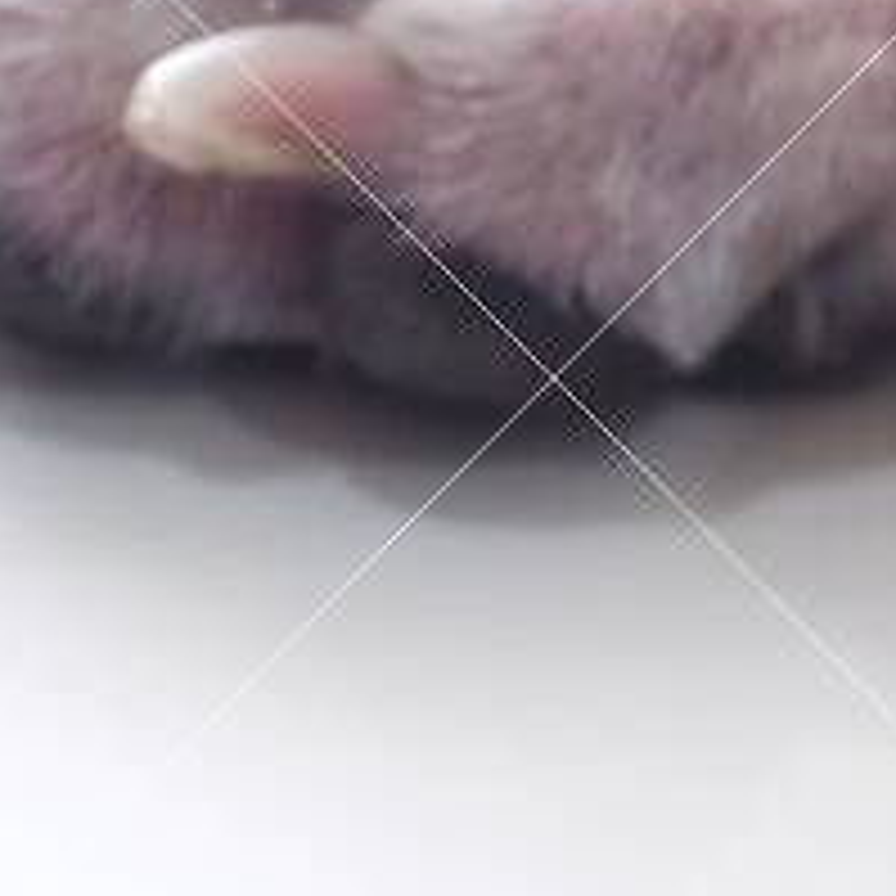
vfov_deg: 6.0
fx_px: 8463
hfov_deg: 5.8
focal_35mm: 289
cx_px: 2193
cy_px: -389
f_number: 2.8
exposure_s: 1/40
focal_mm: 25
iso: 400
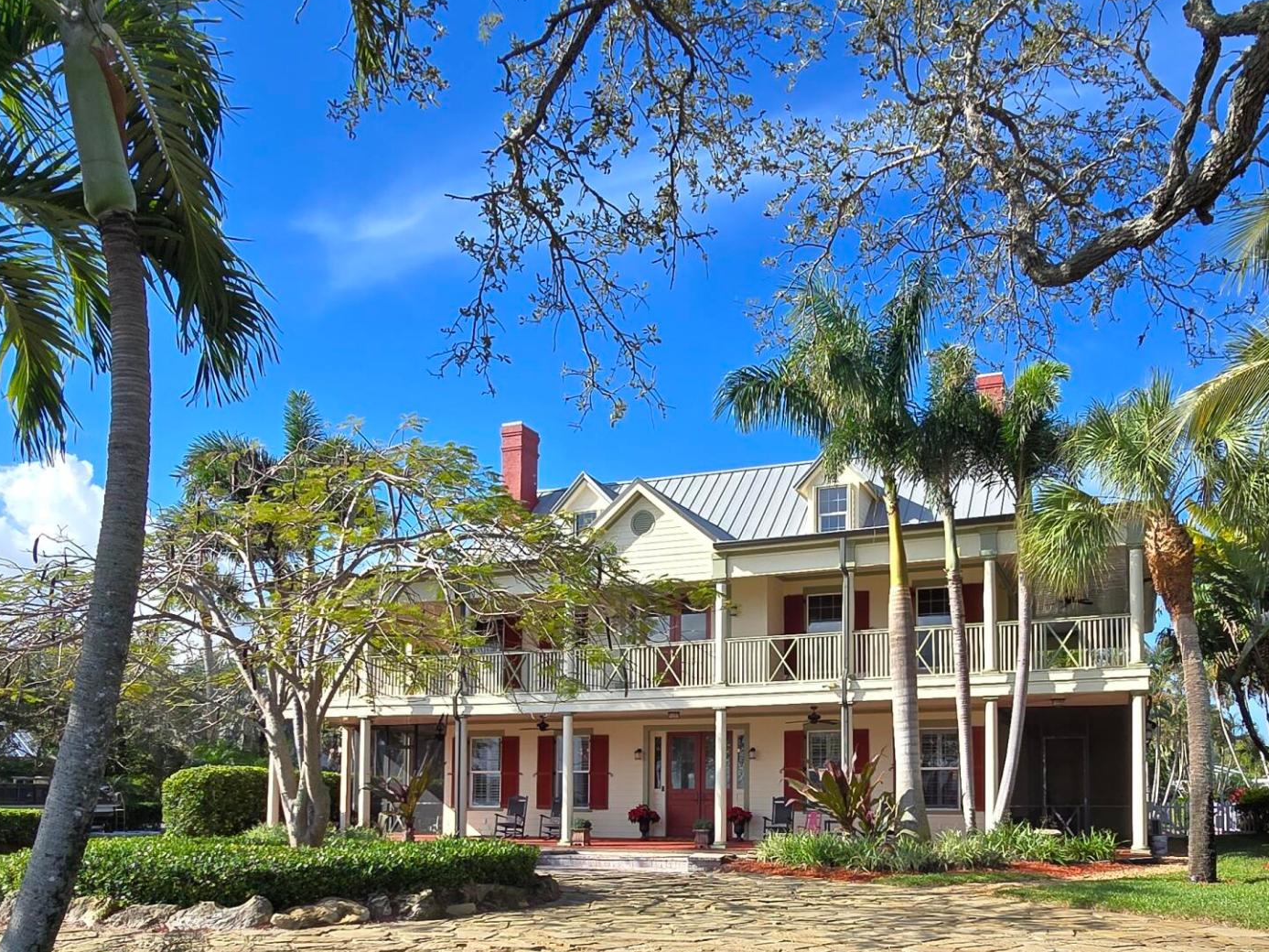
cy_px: 746
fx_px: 990
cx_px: 742
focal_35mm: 27
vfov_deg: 48.7
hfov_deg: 64.9
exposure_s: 1/1339
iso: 50
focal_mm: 2.2
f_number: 2.2
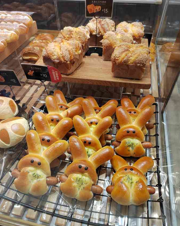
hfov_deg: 56.8
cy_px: 124
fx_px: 167
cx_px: 89
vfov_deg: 67.9
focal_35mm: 25
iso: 481
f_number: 1.9
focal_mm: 5.52
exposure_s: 1/100
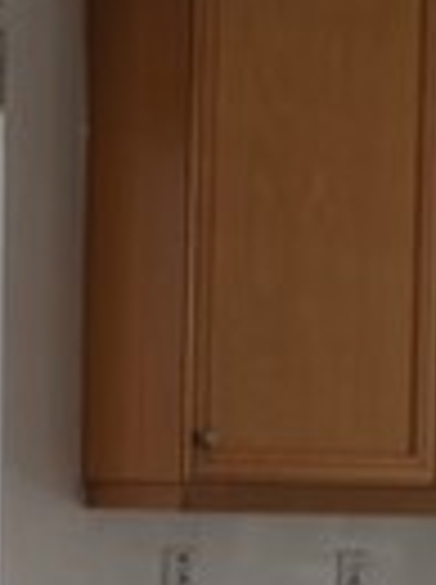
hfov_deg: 8.1
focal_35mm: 182
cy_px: 812
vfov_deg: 10.6
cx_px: 391
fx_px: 3067
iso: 100
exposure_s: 1/100
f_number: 5
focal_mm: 24
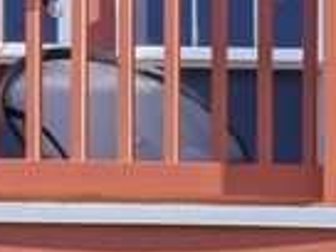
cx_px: 714
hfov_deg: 15.0
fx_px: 980
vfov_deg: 9.8
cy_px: 820
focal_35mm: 101
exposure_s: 1/1000
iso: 450
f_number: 9
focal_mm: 14
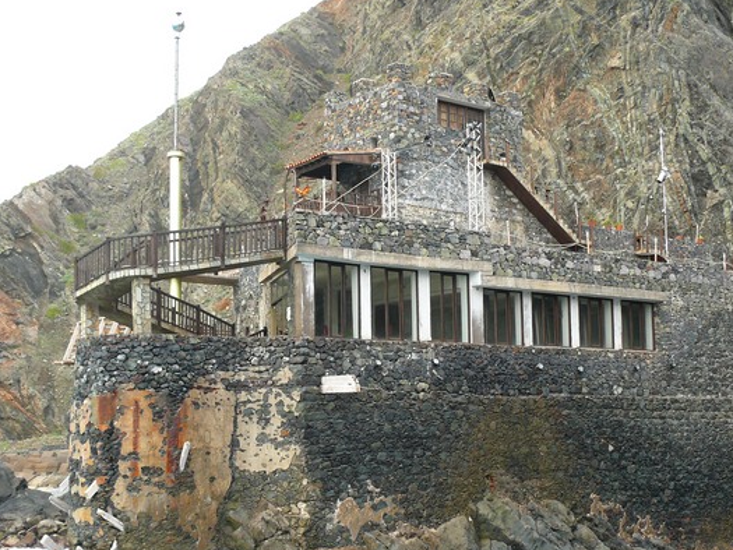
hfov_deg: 38.2
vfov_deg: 29.0
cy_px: 355
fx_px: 1059
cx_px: 366
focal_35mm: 50
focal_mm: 7.4
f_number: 2.8
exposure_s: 1/50
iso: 100
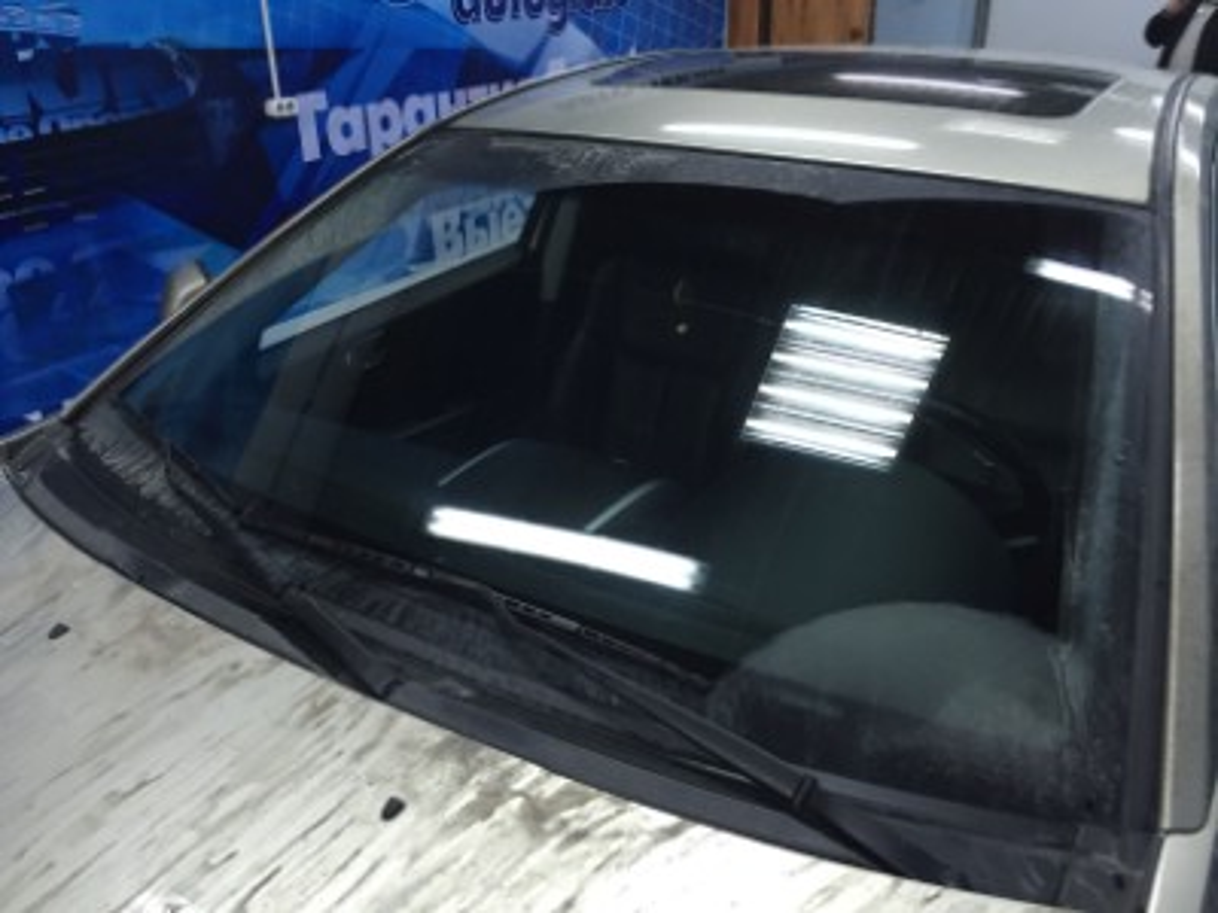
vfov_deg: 48.2
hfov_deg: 61.7
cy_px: 456
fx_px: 1020
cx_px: 609
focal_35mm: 29
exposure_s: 1/33
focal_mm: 4.15
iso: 160
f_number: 2.2
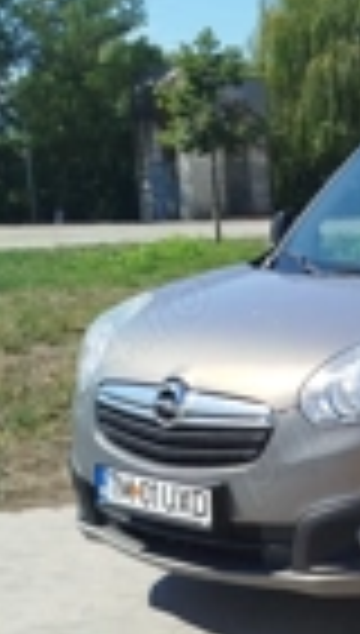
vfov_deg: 28.2
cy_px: 459
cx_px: 536
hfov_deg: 15.2
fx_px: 1248
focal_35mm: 74
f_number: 1.7
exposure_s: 1/768
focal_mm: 5.31
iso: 50
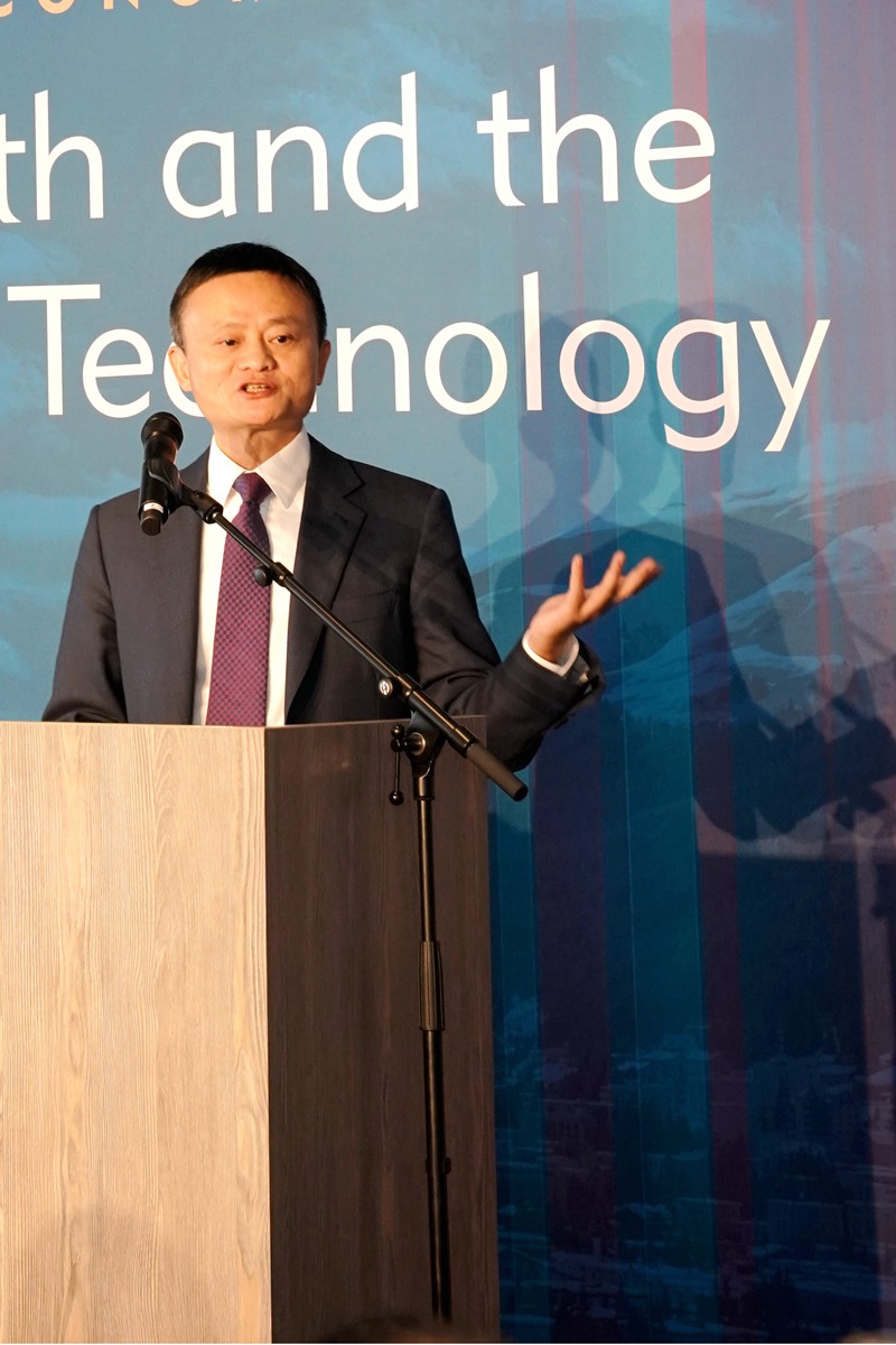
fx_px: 2613
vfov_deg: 28.8
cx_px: 448
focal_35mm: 70
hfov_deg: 19.5
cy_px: 672
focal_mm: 70
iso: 1600
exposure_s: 1/80
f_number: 9
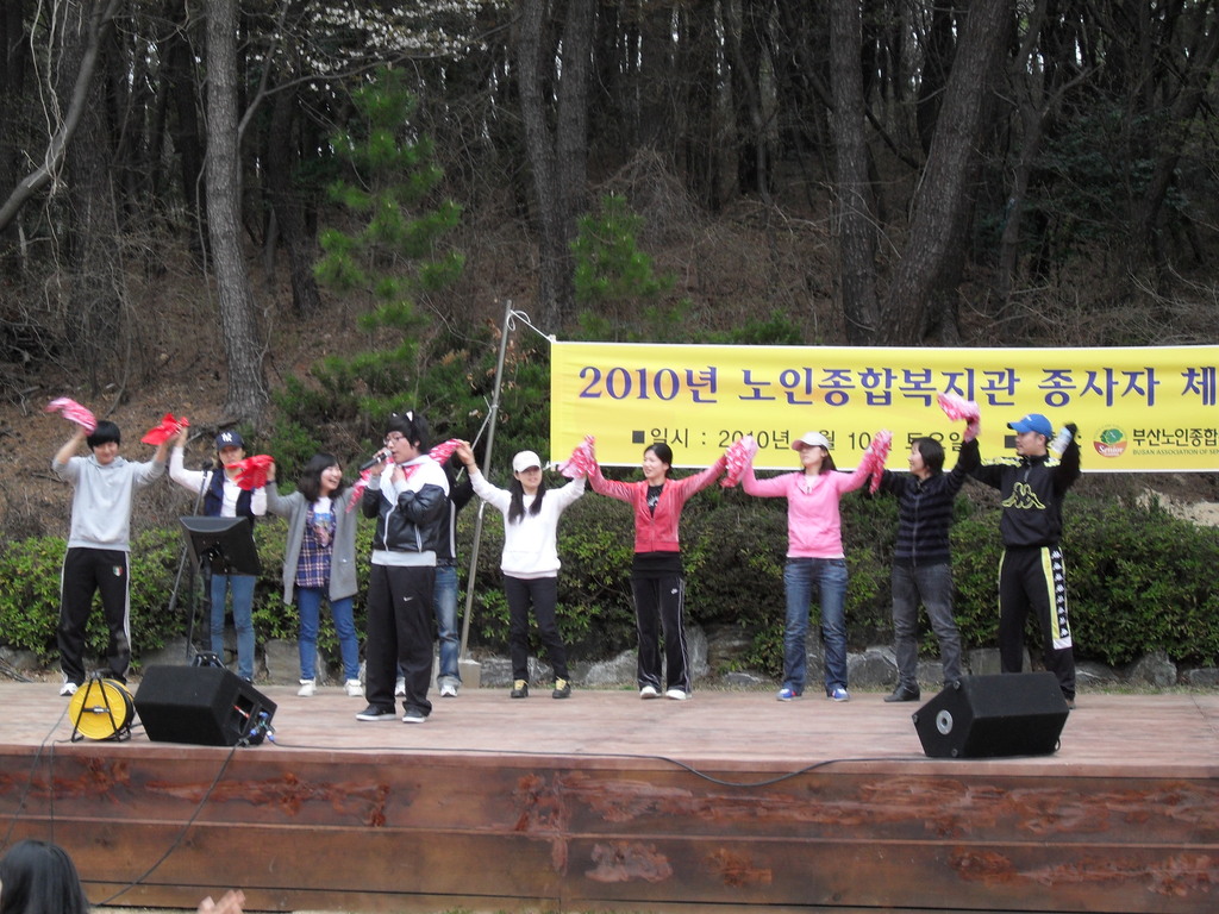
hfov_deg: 27.8
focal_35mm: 70
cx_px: 610
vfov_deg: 21.0
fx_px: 2465
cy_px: 457
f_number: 4
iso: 100
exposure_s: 1/60
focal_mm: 12.3
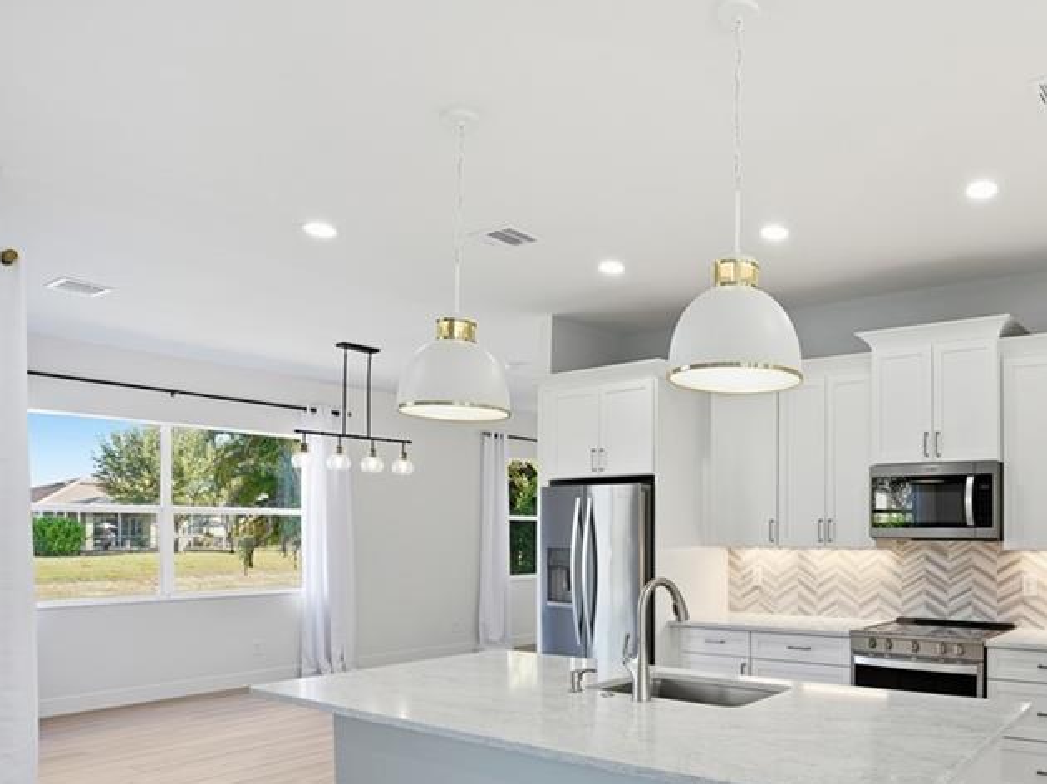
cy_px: 532
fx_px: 756
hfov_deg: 63.9
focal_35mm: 25
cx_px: 824
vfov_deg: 53.6
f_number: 9
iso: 200
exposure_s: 1/80
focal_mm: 16
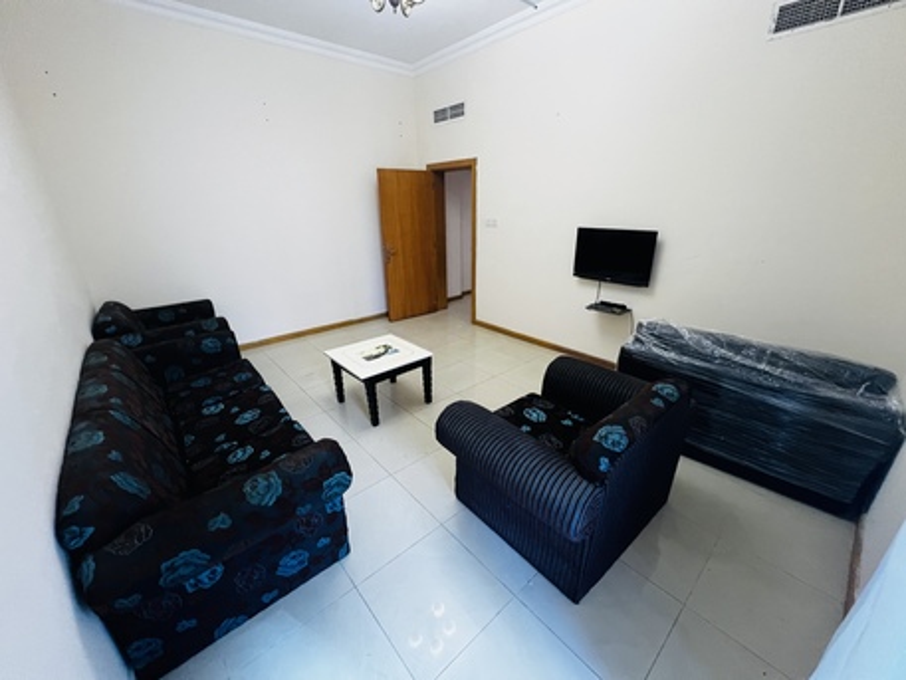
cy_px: 340
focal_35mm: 13
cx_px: 453
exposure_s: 1/60
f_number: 1.8
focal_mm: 1.57
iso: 400
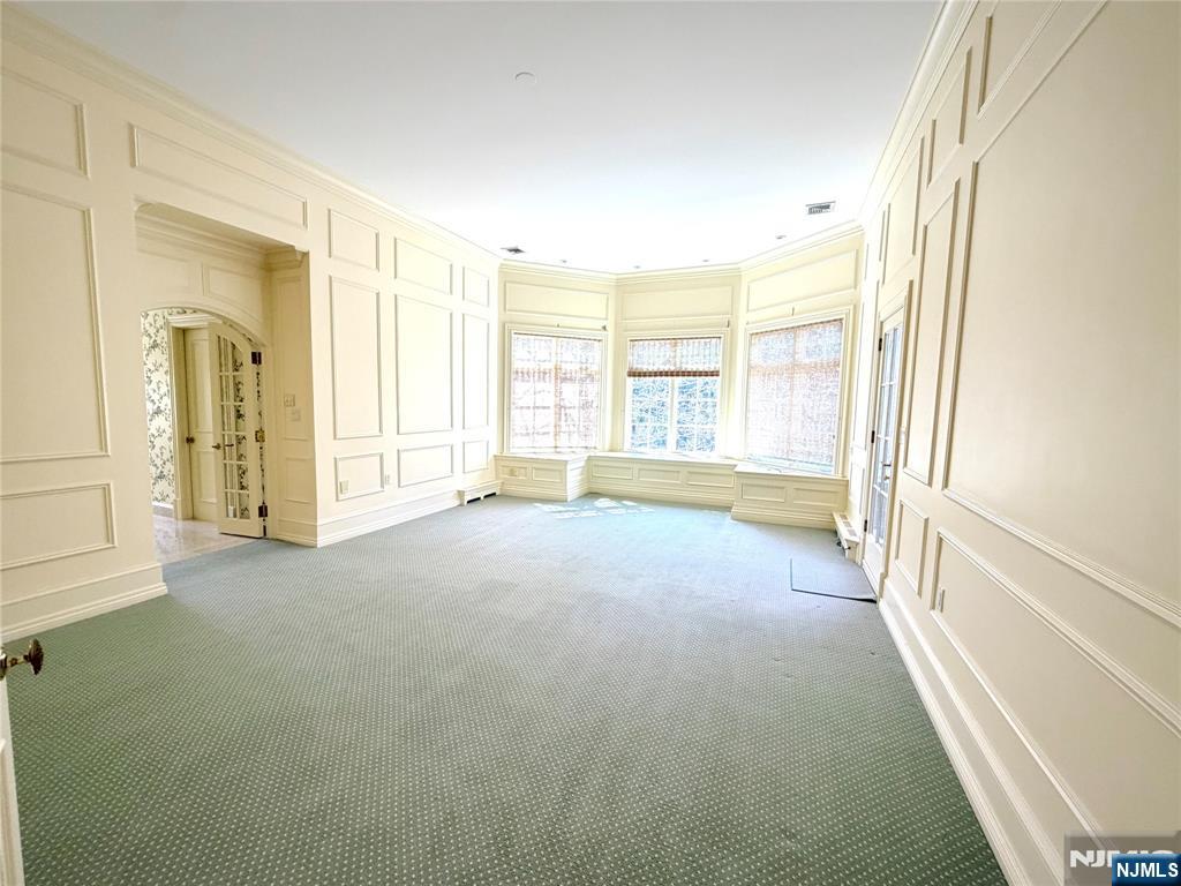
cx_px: 590
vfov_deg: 85.7
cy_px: 443
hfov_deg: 102.1
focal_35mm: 14
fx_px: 478
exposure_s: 1/121
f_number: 2.2
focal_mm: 2.22
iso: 200
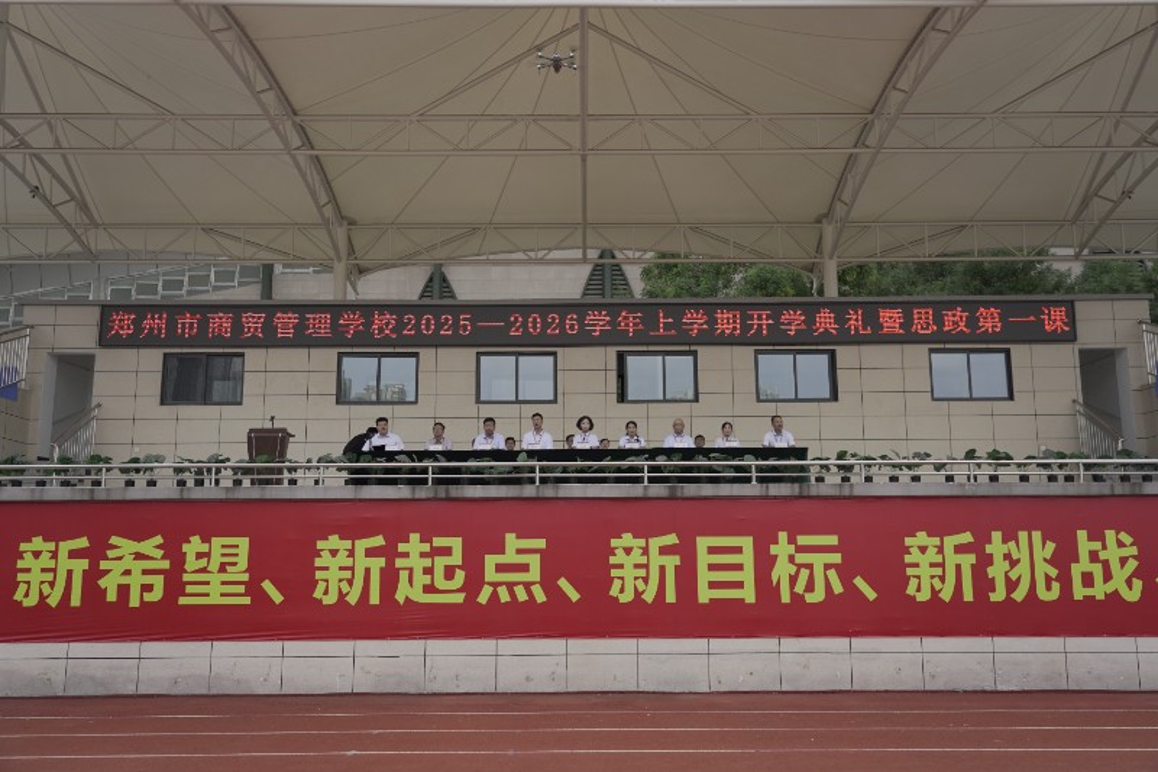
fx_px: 997
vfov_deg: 42.3
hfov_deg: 60.3
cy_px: 386
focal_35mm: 31
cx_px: 579
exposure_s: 1/400
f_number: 4
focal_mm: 31
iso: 200
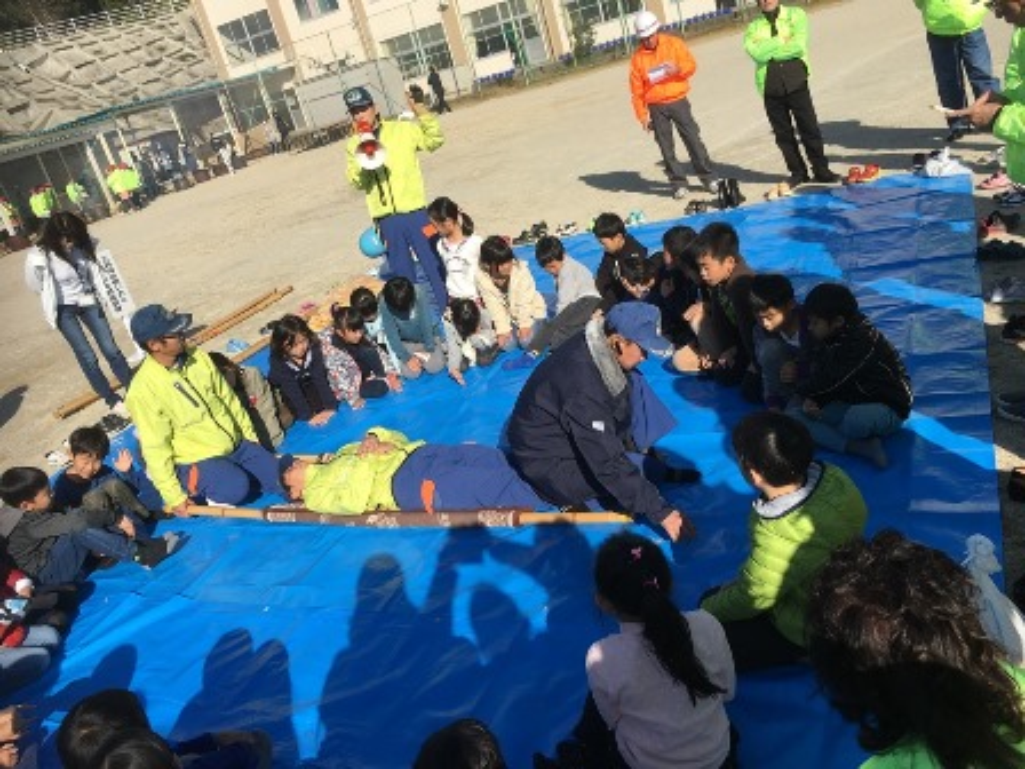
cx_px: 512
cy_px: 384
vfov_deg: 48.2
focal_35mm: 29
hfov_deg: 61.7
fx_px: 859
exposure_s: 1/1709
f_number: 2.2
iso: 25
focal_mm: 4.15
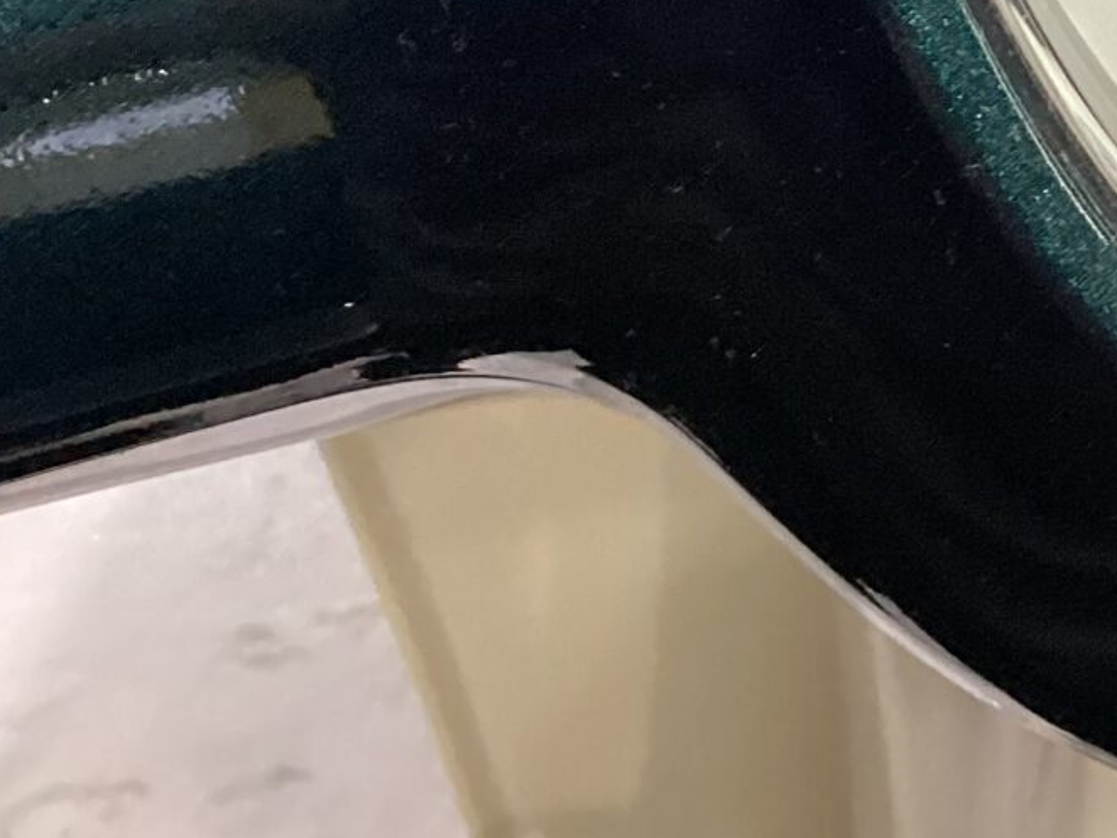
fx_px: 2905
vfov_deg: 15.3
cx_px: 1440
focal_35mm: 90
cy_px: -375
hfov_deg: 20.0
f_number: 2.4
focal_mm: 3.3
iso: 250
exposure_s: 1/60
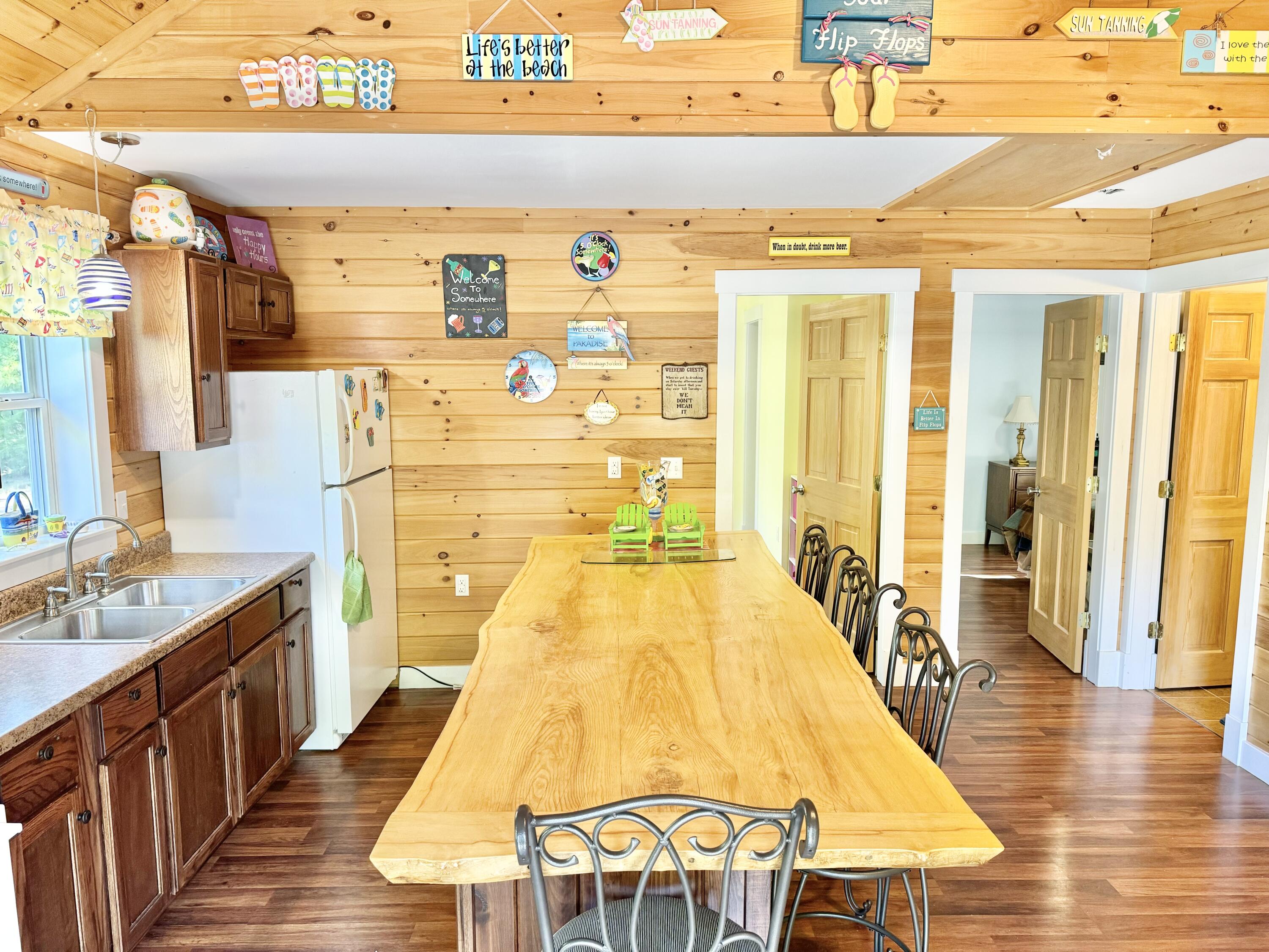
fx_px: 880
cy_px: 476
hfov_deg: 71.6
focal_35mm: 24
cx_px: 634
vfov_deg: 56.8
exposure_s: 1/60
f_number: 1.78
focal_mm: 6.76
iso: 250
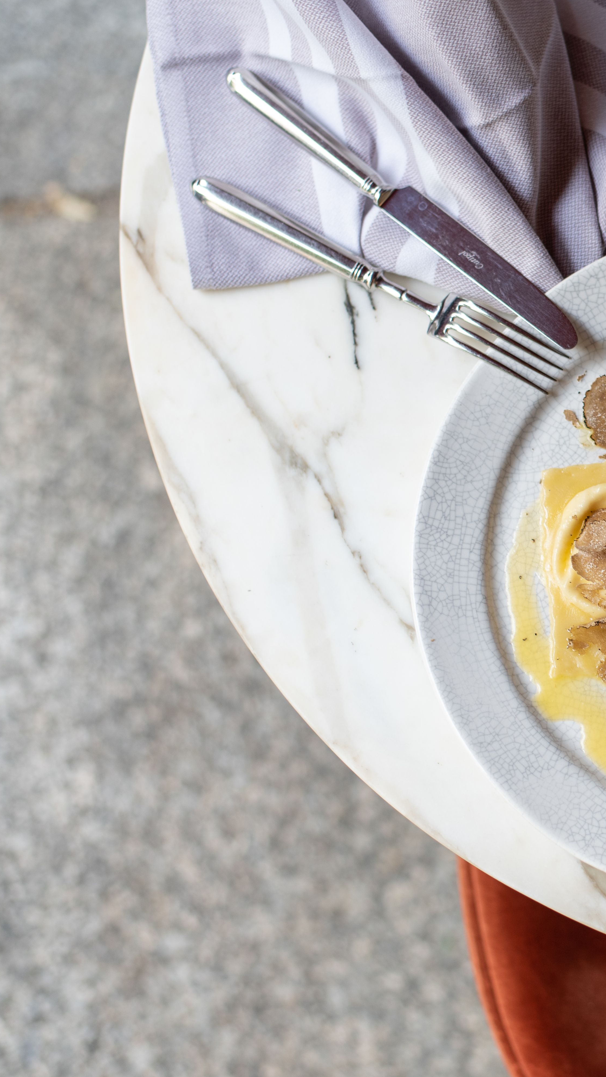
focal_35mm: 79
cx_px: 727
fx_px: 2257
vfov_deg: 26.9
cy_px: 539
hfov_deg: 14.8
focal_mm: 50
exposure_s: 1/100
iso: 160
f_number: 2.5
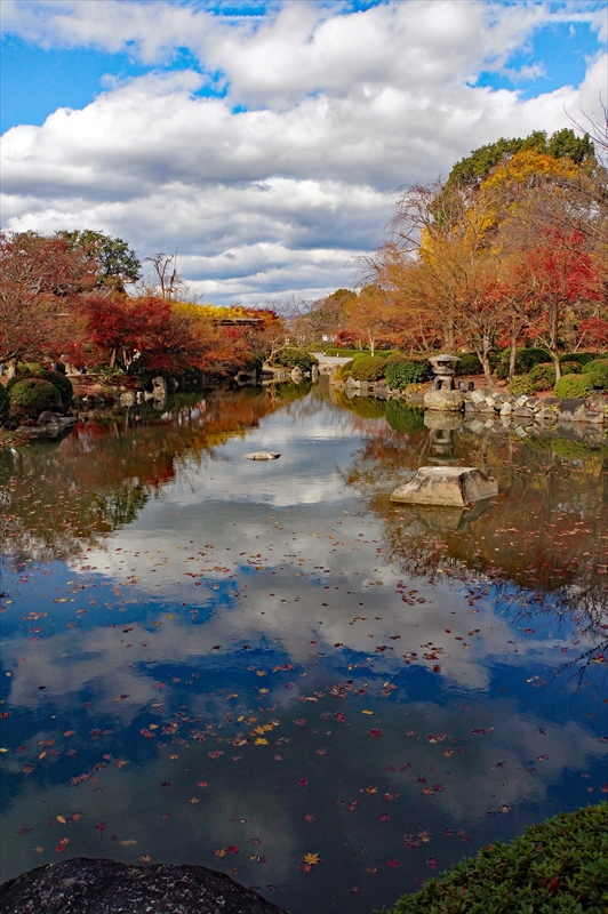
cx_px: 304
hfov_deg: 47.9
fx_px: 685
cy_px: 457
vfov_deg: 67.4
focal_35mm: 27
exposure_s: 1/320
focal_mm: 18
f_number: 11
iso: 400
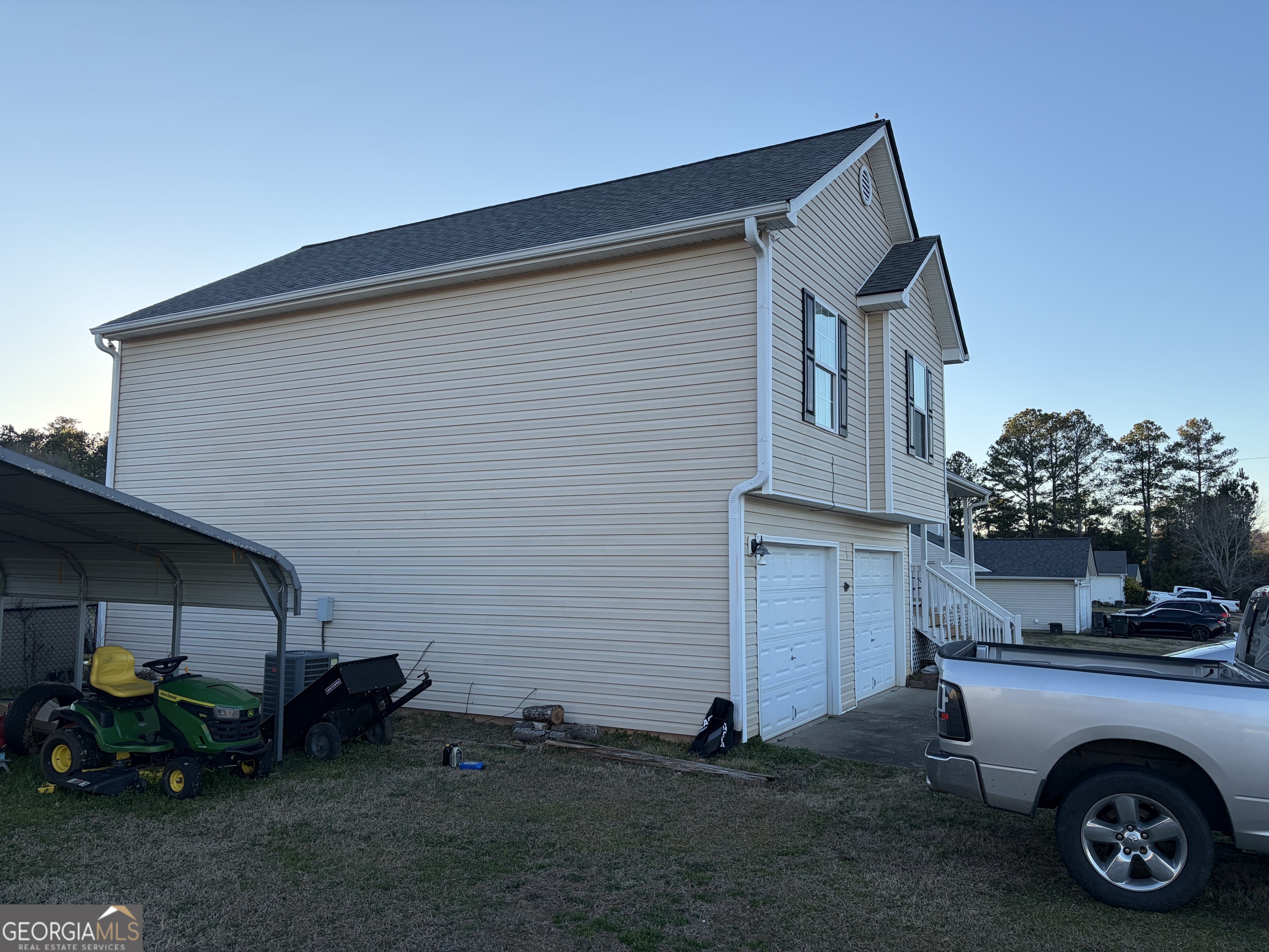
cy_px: 476
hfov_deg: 67.3
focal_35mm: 26
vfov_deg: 53.1
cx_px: 634
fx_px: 953
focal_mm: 5.96
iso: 64
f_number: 1.6
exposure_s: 1/1217
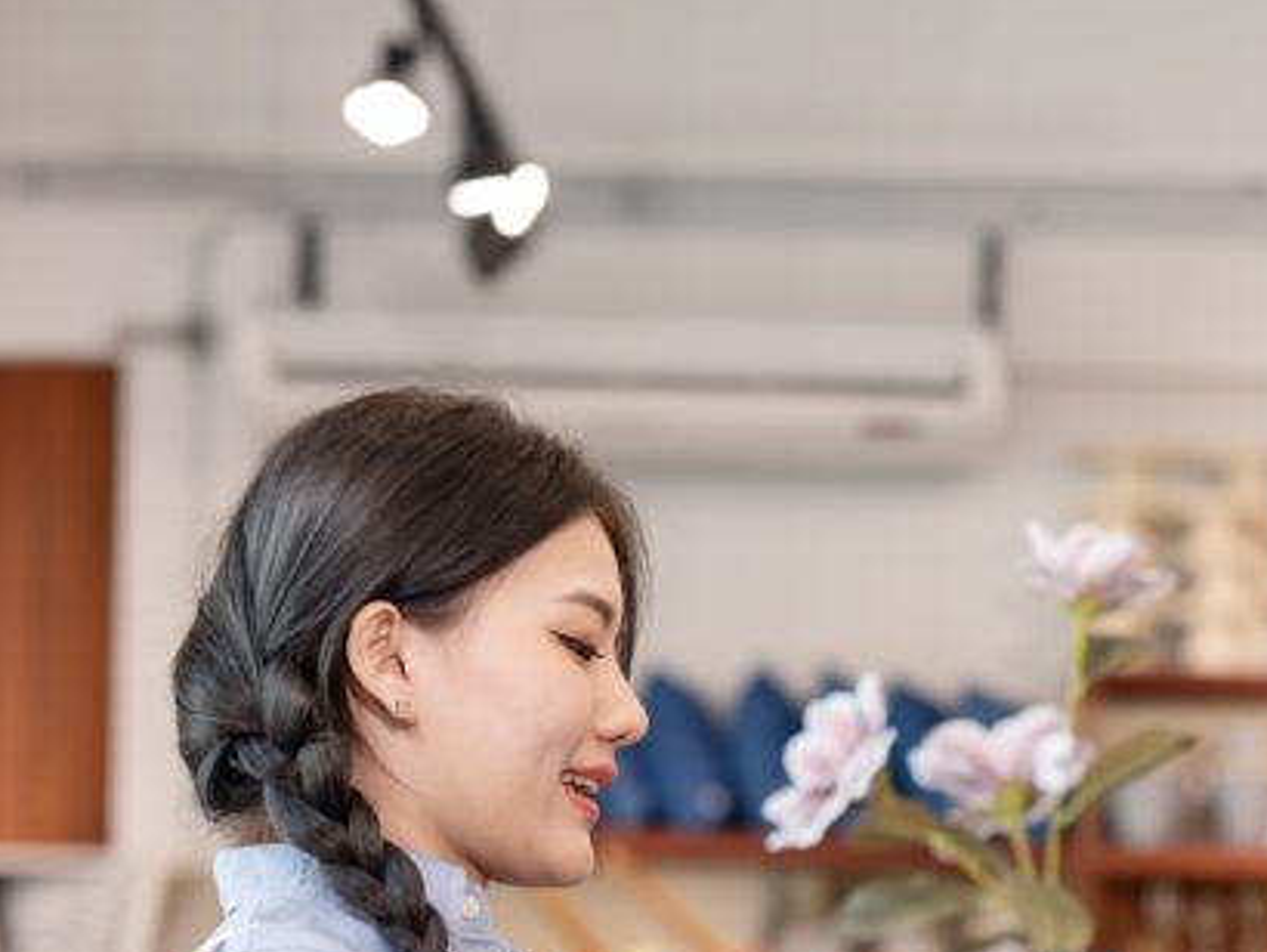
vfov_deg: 12.2
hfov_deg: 16.0
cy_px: 991
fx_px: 4395
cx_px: 1304
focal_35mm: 120
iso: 400
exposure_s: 1/250
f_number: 2.2
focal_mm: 50
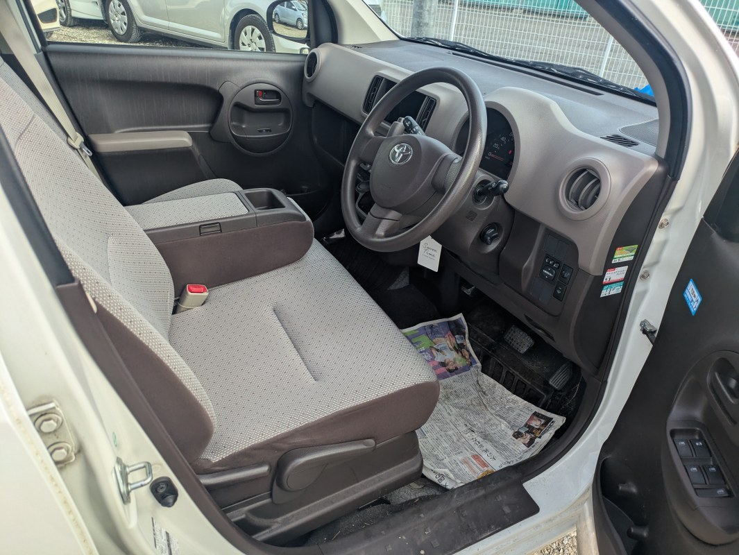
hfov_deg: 69.4
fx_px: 534
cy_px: 278
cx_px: 370
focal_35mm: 25
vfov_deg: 54.9
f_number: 1.89
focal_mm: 5.43
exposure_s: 1/733
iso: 53
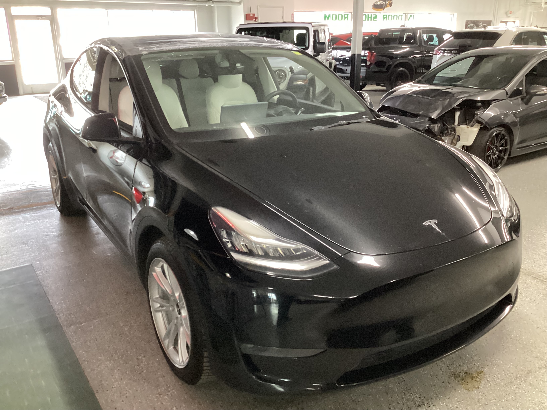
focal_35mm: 31
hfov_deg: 58.4
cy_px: 205
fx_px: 490
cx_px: 274
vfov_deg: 45.4
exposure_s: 1/40
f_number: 2.4
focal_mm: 3.3
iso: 400
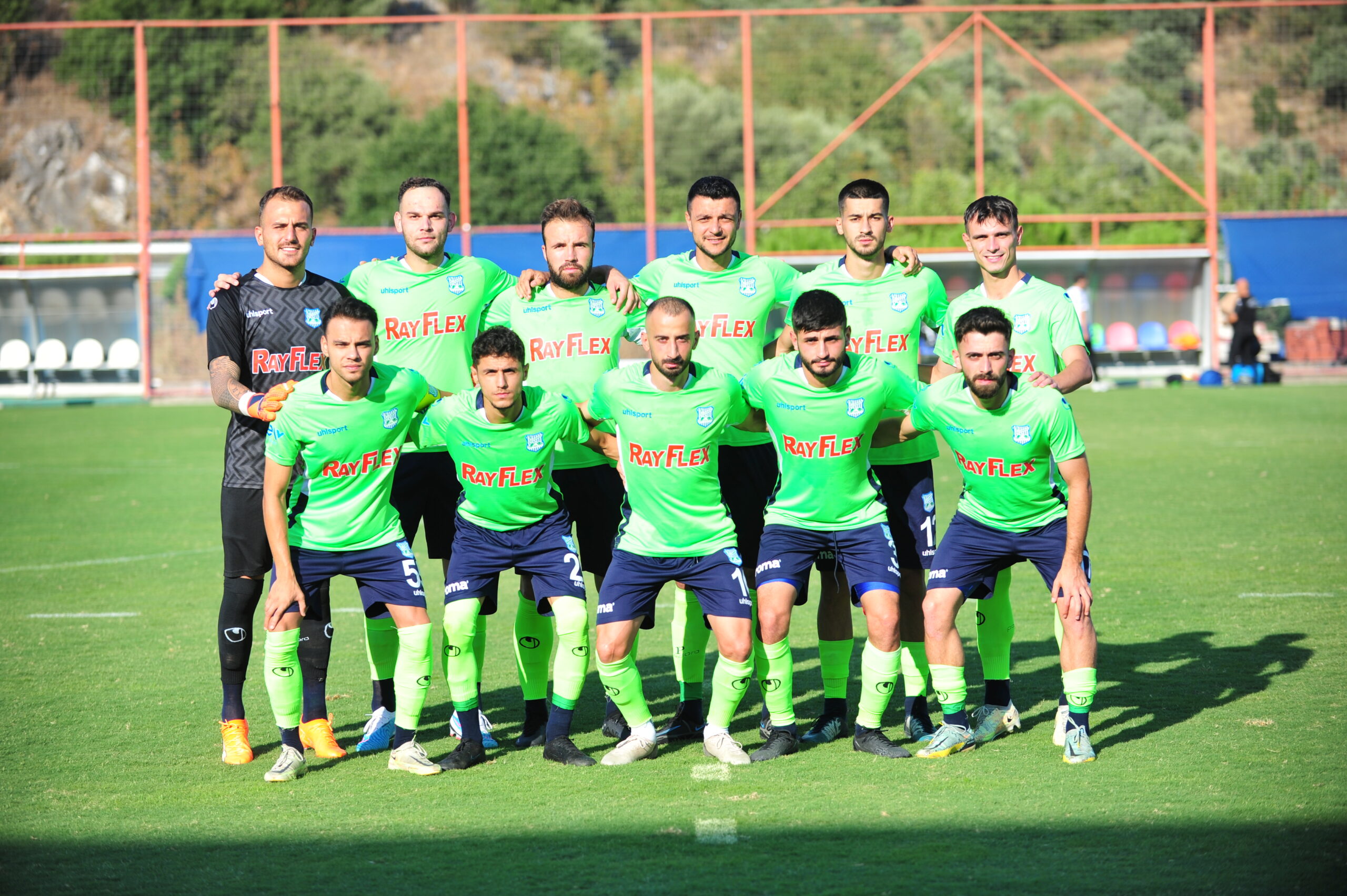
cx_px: 674
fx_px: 4113
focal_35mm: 110
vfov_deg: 12.4
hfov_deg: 18.6
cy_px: 448
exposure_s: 1/1600
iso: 200
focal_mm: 110
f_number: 2.8
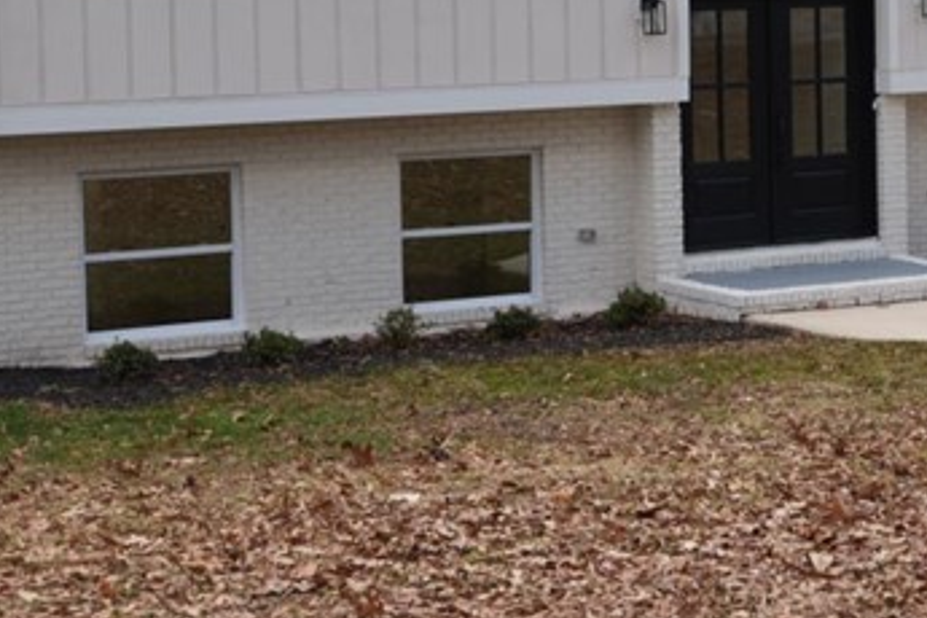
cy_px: 99
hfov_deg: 23.1
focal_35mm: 88
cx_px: 578
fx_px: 2266
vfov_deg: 15.4
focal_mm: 28
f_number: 6.3
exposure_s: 1/100
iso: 100
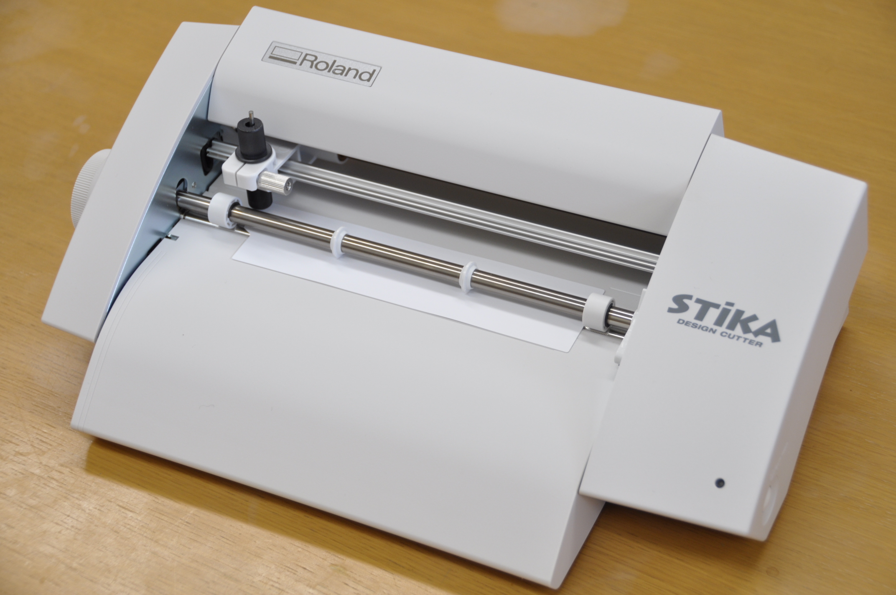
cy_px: 298
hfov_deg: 27.0
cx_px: 448
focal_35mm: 75
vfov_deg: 18.1
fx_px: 1864
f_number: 5.6
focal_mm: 50
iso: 400
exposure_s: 1/50
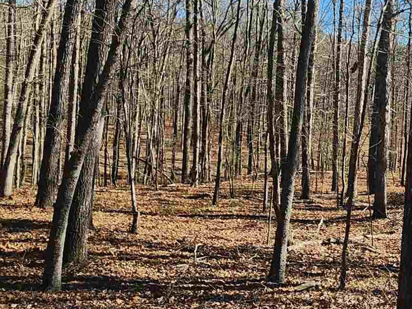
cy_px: 78
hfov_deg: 36.1
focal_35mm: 46
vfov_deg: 31.0
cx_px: 434
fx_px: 547
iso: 50
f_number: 2.2
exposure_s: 1/1163
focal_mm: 2.2
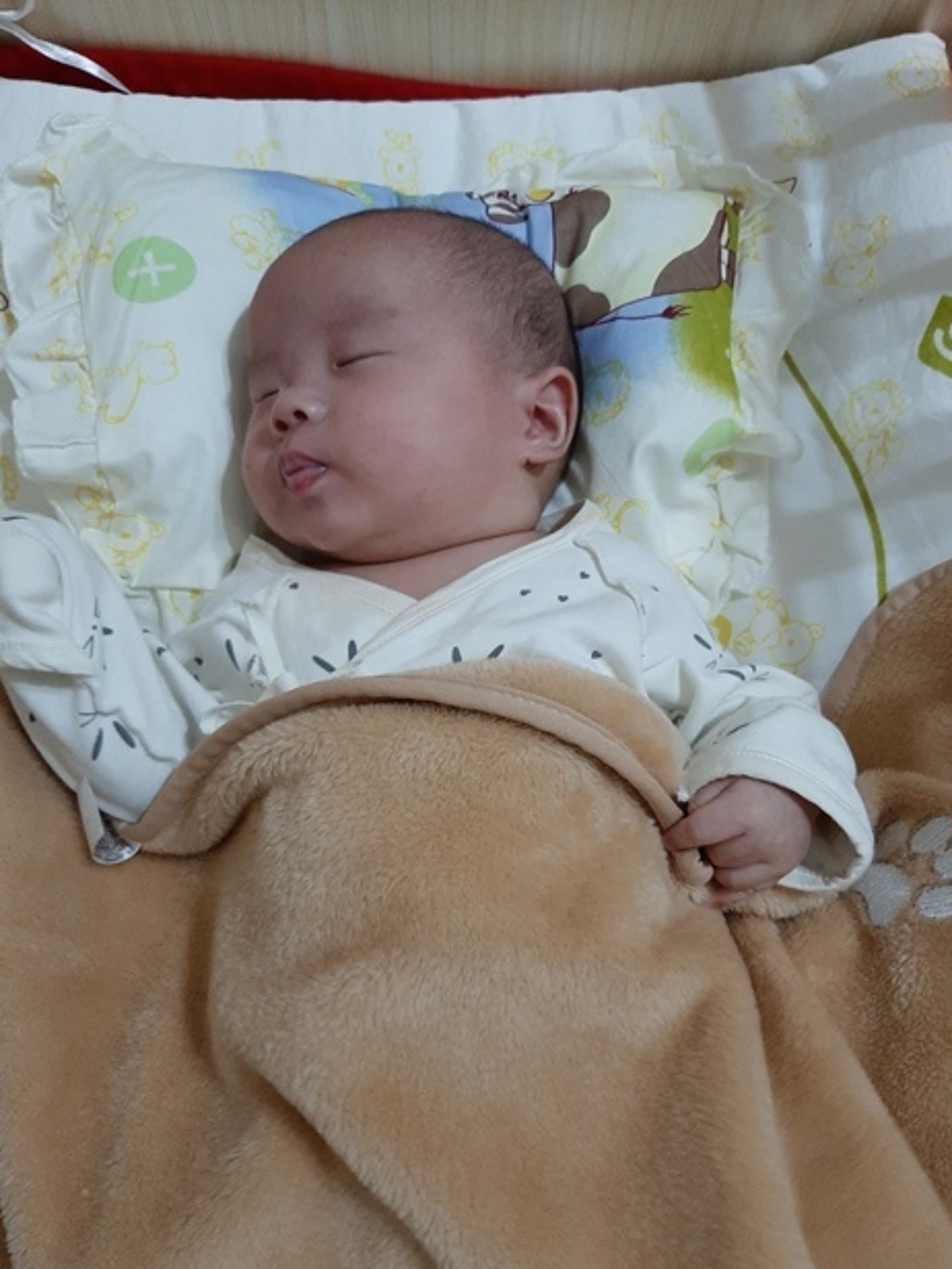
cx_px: 484
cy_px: 655
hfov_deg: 51.4
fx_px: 990
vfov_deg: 65.3
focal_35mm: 27
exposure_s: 1/60
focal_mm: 3.93
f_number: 1.7
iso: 200
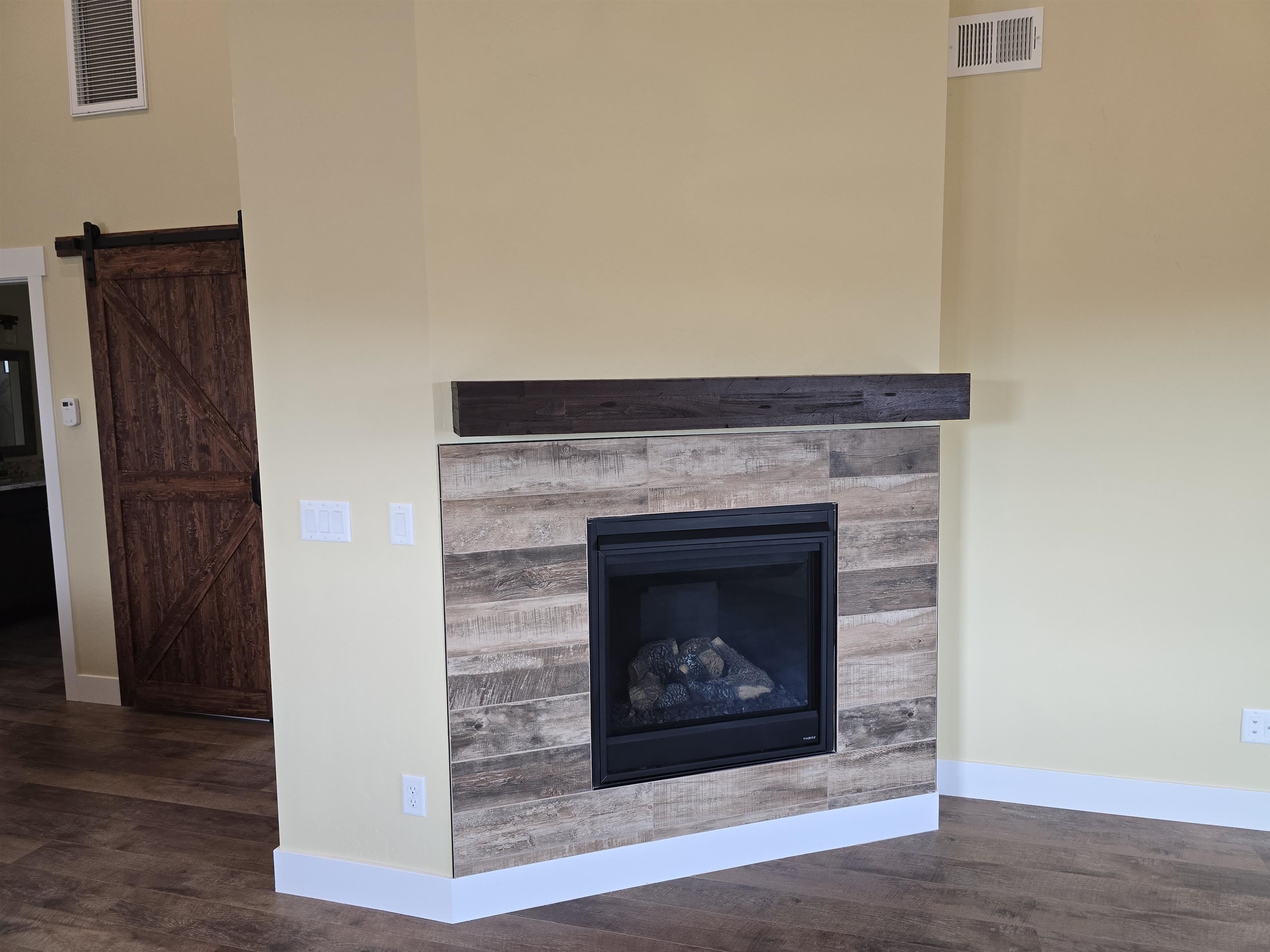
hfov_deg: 73.9
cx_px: 635
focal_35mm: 23
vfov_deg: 58.9
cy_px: 476
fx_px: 844
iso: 160
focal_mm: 6.3
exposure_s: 1/120
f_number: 1.7
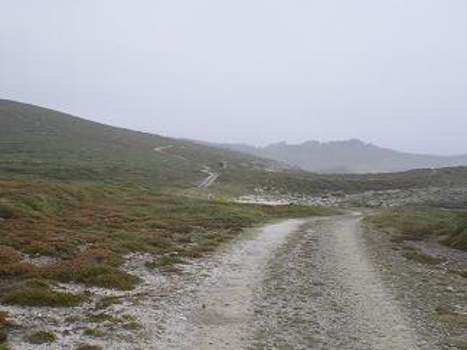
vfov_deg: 23.4
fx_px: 836
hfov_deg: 31.2
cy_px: 272
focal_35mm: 62
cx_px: 219
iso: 64
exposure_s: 1/200
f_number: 4.6
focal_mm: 6.3
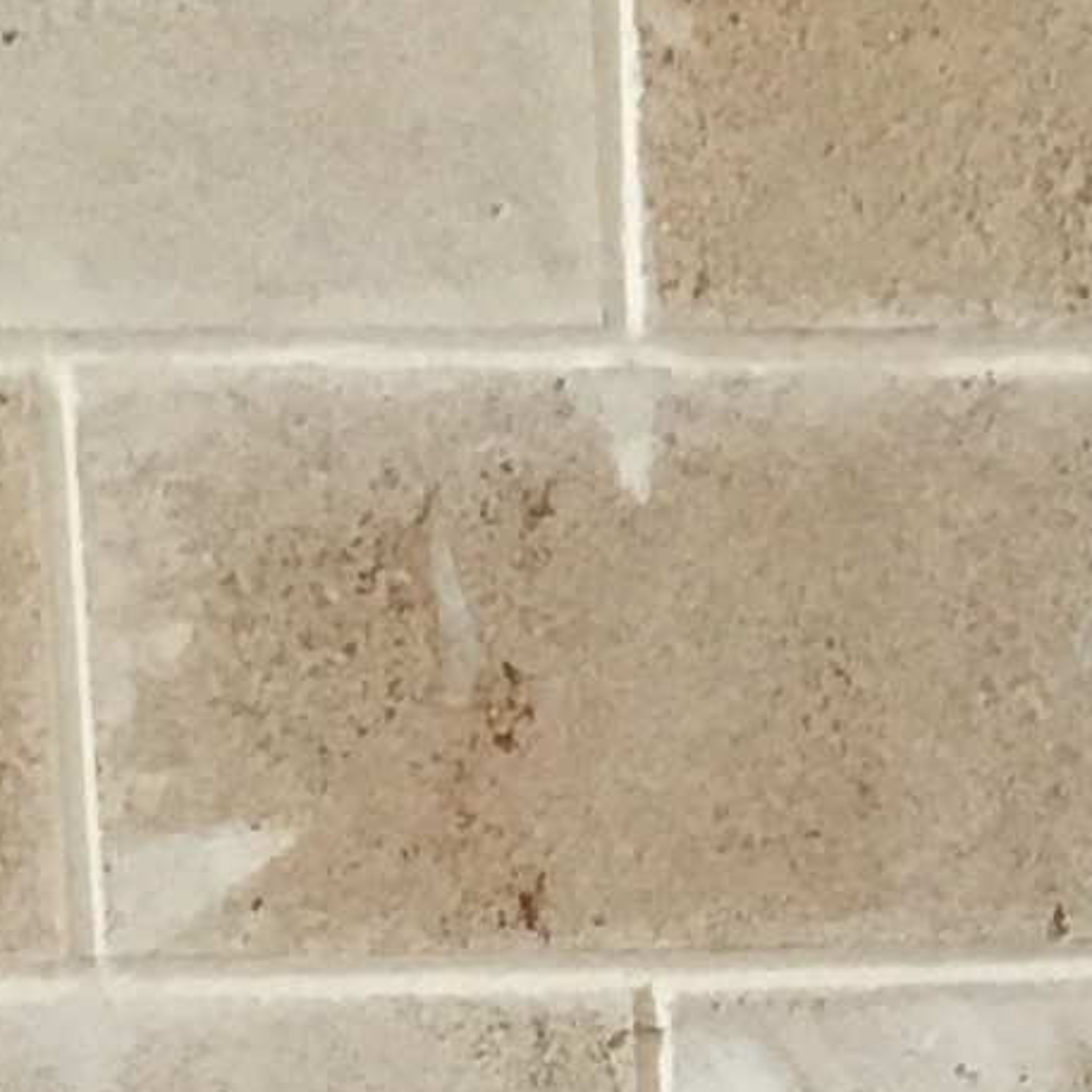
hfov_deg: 7.6
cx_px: 1608
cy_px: 3740
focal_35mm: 226
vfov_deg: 6.7
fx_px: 8066
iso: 100
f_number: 2.2
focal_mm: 4.15
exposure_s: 1/30
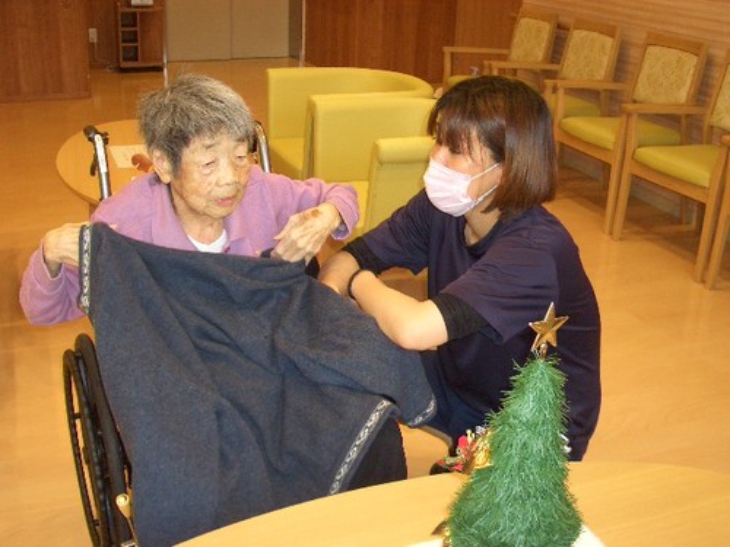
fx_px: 865
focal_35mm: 41
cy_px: 274
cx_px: 365
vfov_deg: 35.1
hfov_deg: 45.8
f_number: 2.8
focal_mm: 6.8
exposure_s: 1/60
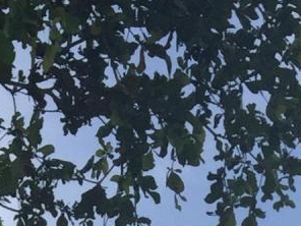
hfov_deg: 10.1
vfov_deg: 6.0
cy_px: 1000
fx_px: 1704
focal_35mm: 196
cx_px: 206
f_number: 2.2
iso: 32
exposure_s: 1/2083
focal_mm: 4.15
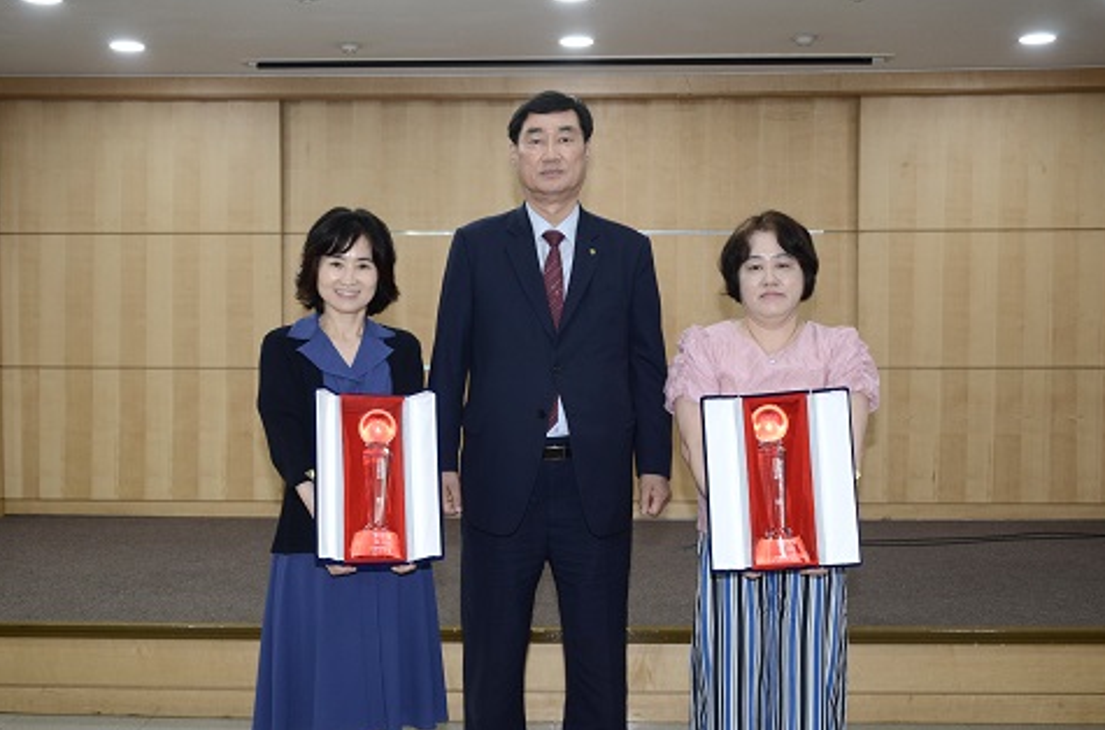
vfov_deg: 32.1
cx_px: 552
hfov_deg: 47.0
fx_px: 1271
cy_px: 367
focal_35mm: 42
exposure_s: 1/60
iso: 1000
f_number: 6.3
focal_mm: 27
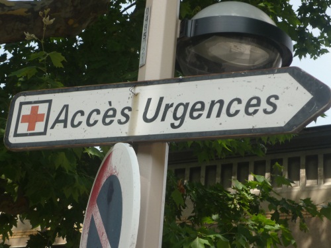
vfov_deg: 19.6
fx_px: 717
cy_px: 124
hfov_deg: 26.0
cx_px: 166
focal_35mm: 75
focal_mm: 12.3
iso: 100
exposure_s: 1/400
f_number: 4.1
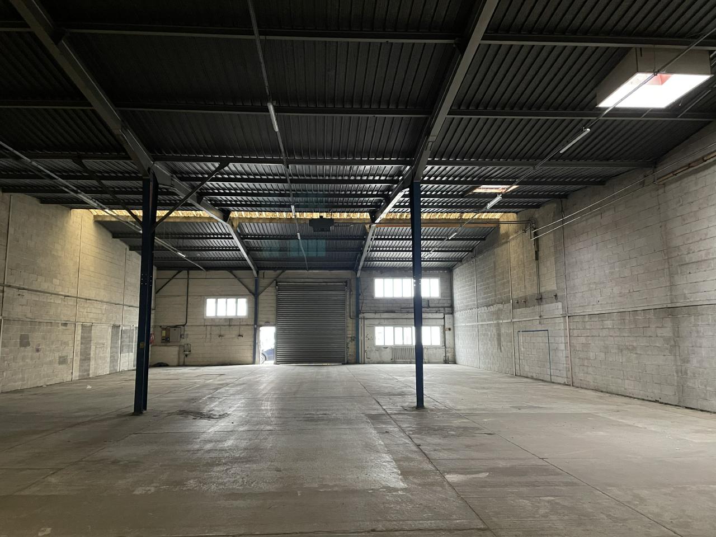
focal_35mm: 26
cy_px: 268
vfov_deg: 53.1
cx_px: 358
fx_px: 538
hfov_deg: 67.3
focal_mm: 4.2
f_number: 1.6
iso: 640
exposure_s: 1/30
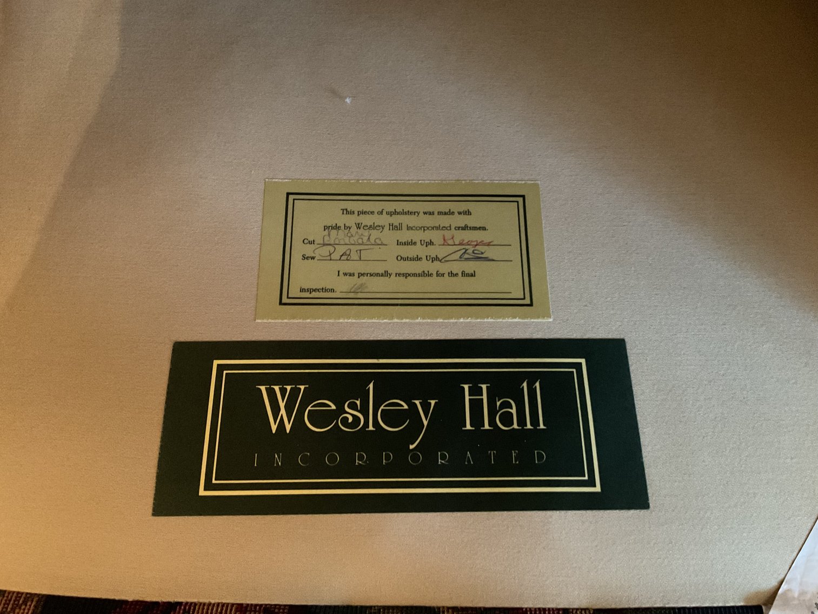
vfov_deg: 48.2
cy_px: 307
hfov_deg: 61.7
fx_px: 685
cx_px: 409
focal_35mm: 29
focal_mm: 3
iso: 500
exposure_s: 1/20
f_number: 1.8
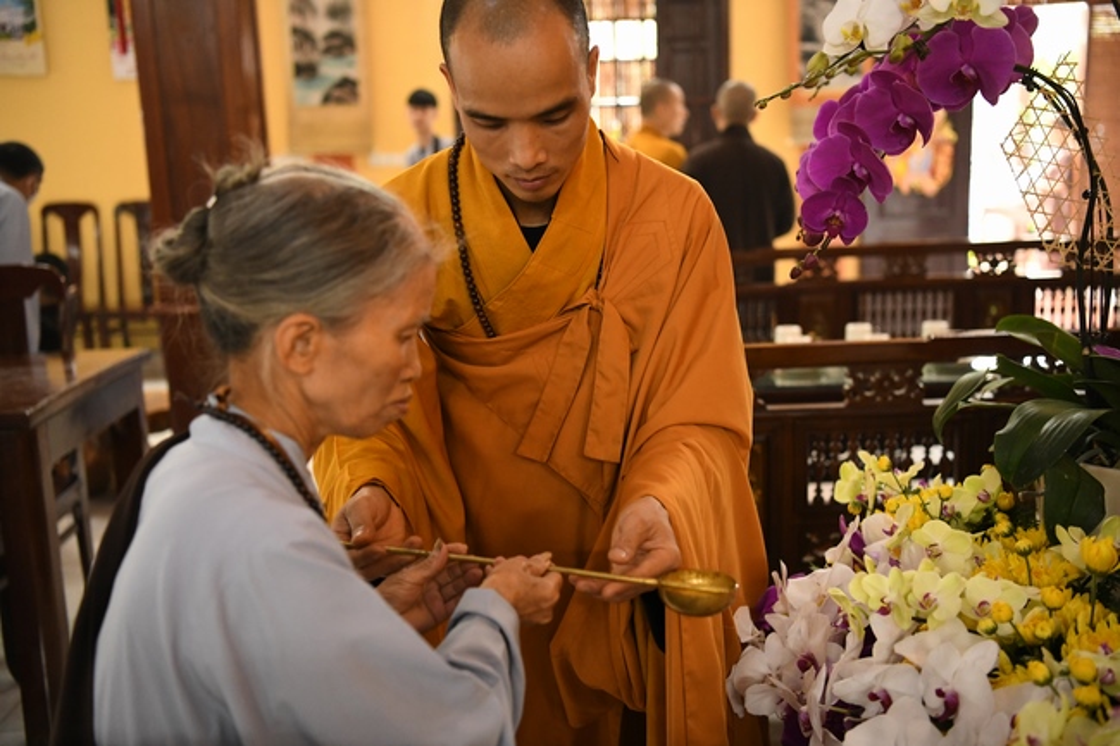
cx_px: 560
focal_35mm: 42
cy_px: 373
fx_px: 1306
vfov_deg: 31.9
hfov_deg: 46.4
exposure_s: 1/125
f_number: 2.8
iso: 4000
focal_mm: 42
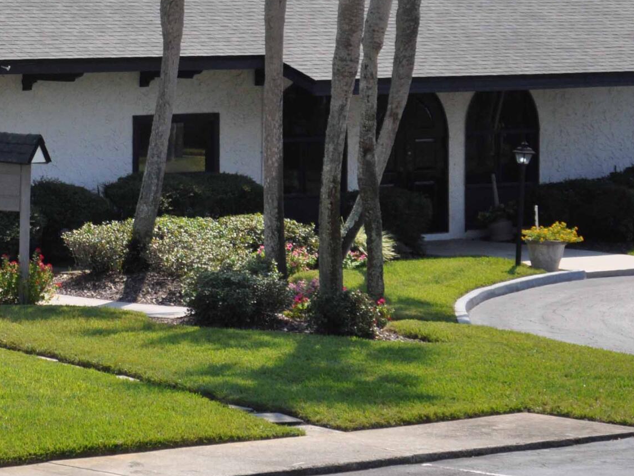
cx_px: 4
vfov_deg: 7.5
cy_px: 87
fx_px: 3626
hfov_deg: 9.9
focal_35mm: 198
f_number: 5
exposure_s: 1/4000
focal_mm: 52
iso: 640
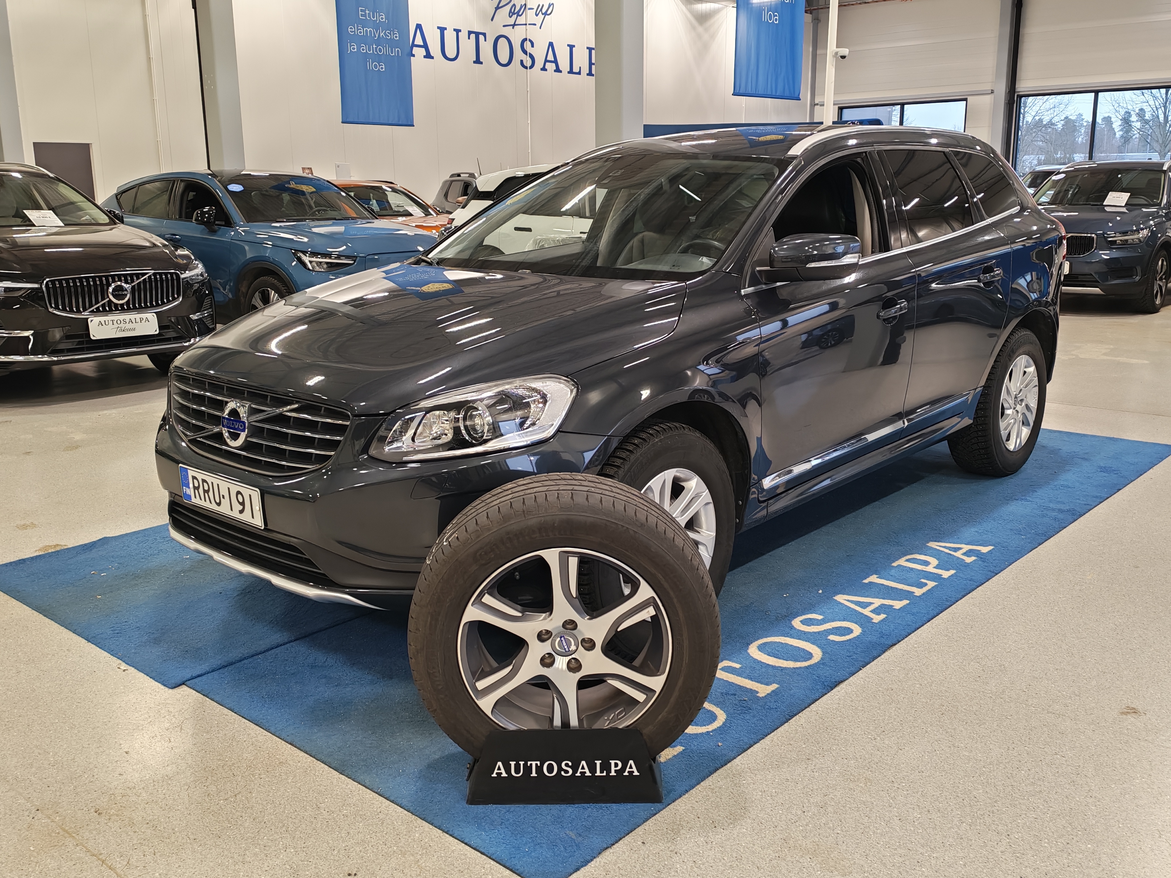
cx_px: 586
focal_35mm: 33
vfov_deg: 42.9
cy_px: 439
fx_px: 1116
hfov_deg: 55.4
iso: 320
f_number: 1.9
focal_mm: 6.12
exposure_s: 1/100
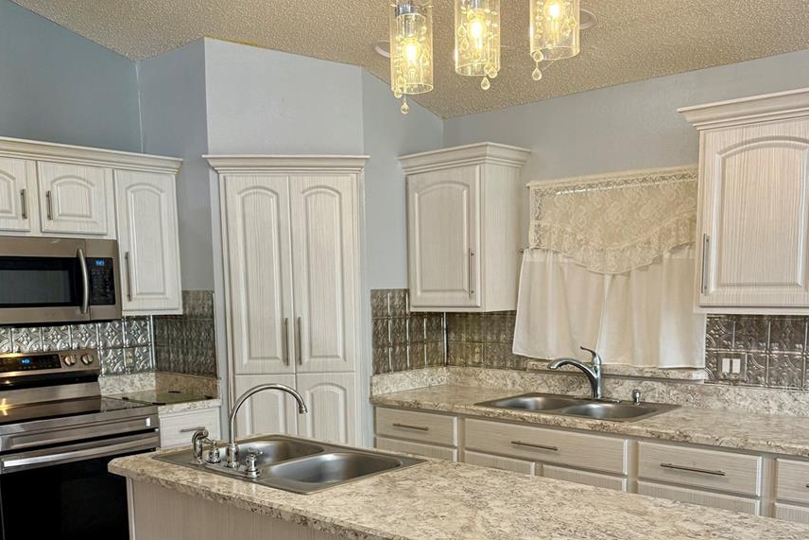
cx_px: 419
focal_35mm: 35
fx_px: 787
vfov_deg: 37.2
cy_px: 386
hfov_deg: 54.4
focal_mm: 6.76
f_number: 1.78
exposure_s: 1/60
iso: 200
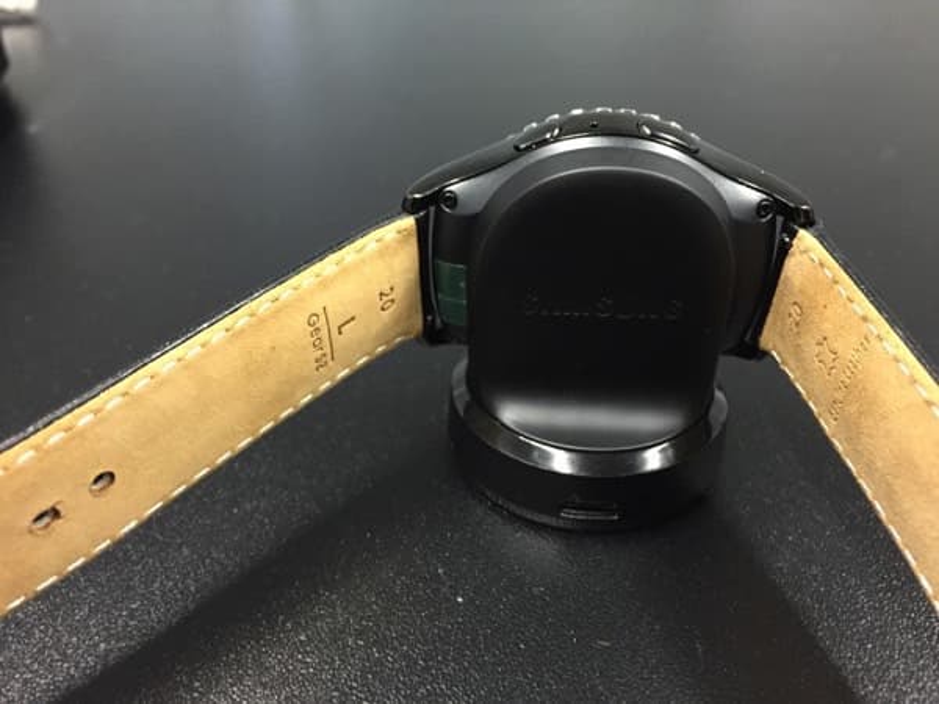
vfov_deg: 48.2
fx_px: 787
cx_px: 470
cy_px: 352
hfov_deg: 61.7
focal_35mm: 29
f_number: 2.2
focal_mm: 4.15
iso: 200
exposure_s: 1/33
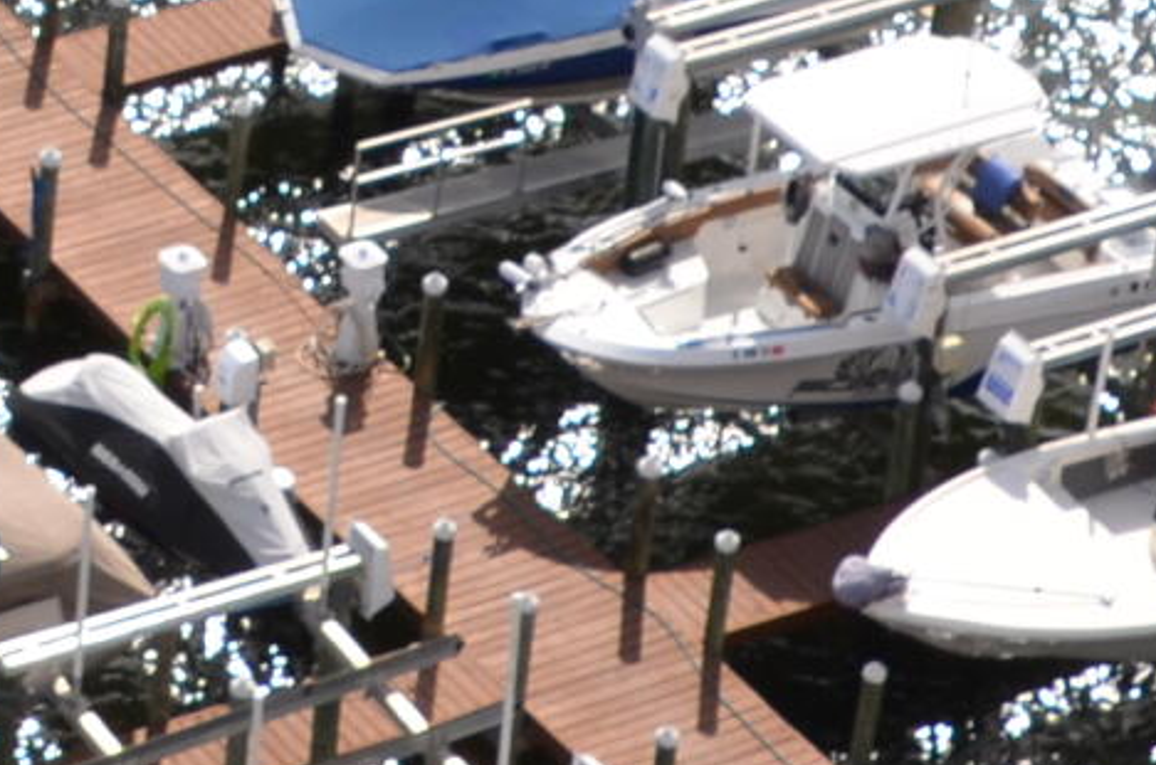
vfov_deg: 5.8
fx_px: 7402
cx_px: -679
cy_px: -677
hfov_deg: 8.7
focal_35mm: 231
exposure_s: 1/250
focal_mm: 24
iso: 100
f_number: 9
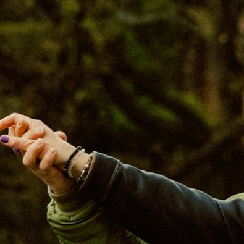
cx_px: 204
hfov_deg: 2.5
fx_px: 5598
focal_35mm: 702
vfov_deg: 2.5
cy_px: -98
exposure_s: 1/1250
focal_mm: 85
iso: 160
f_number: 3.5
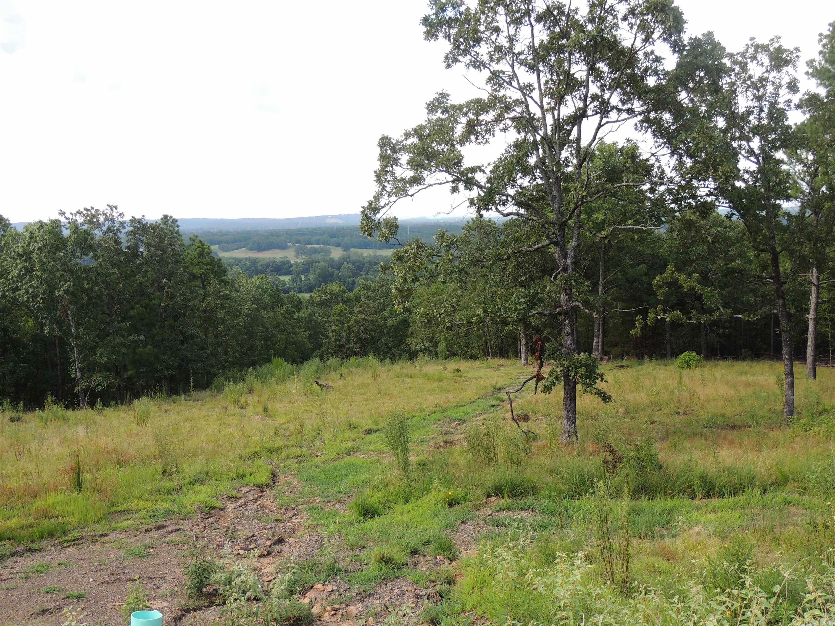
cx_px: 418
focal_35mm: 40
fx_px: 965
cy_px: 313
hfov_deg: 46.8
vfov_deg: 36.0
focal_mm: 7.1
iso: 100
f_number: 3.3
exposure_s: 1/250
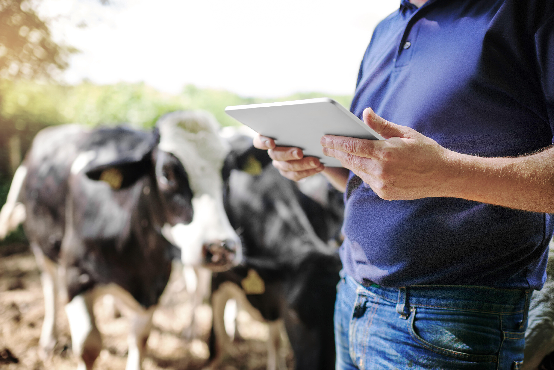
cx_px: 277
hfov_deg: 54.4
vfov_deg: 37.9
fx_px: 539
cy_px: 185
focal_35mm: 35
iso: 250
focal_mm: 35
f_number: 2.2
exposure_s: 1/800
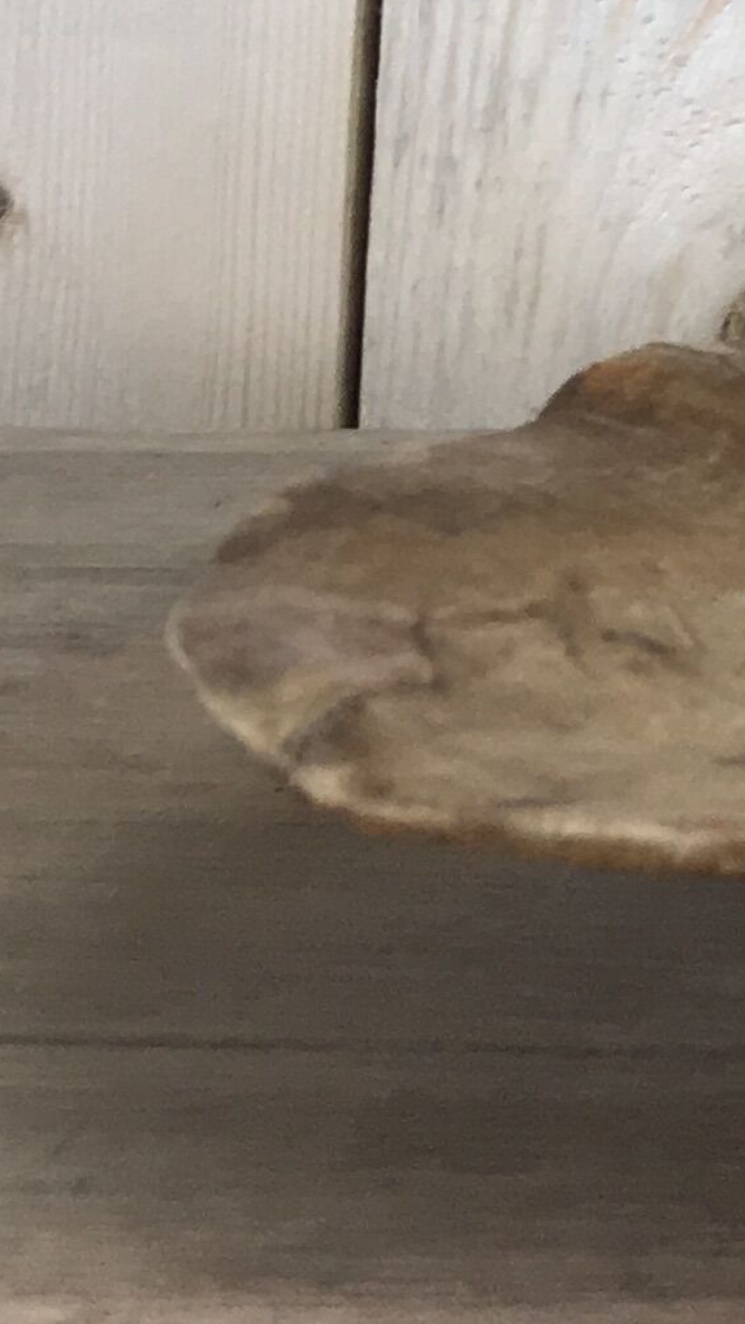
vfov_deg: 14.8
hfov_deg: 8.9
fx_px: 4391
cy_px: -1120
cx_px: 1658
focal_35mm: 125
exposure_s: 1/50
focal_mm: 4.15
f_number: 2.2
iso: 32
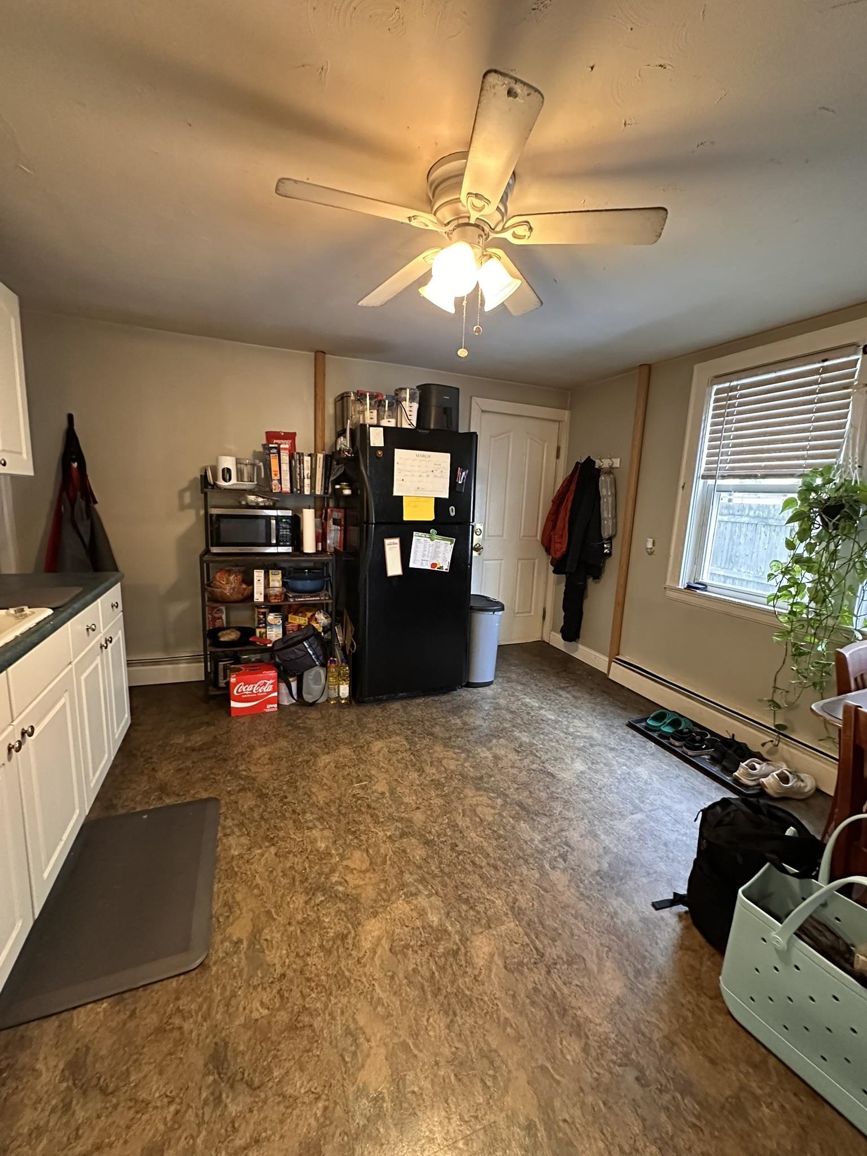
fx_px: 468
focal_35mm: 14
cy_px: 578
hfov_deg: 85.7
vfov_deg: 102.1
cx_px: 434
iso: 1250
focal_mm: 2.22
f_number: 2.2
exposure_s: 1/60
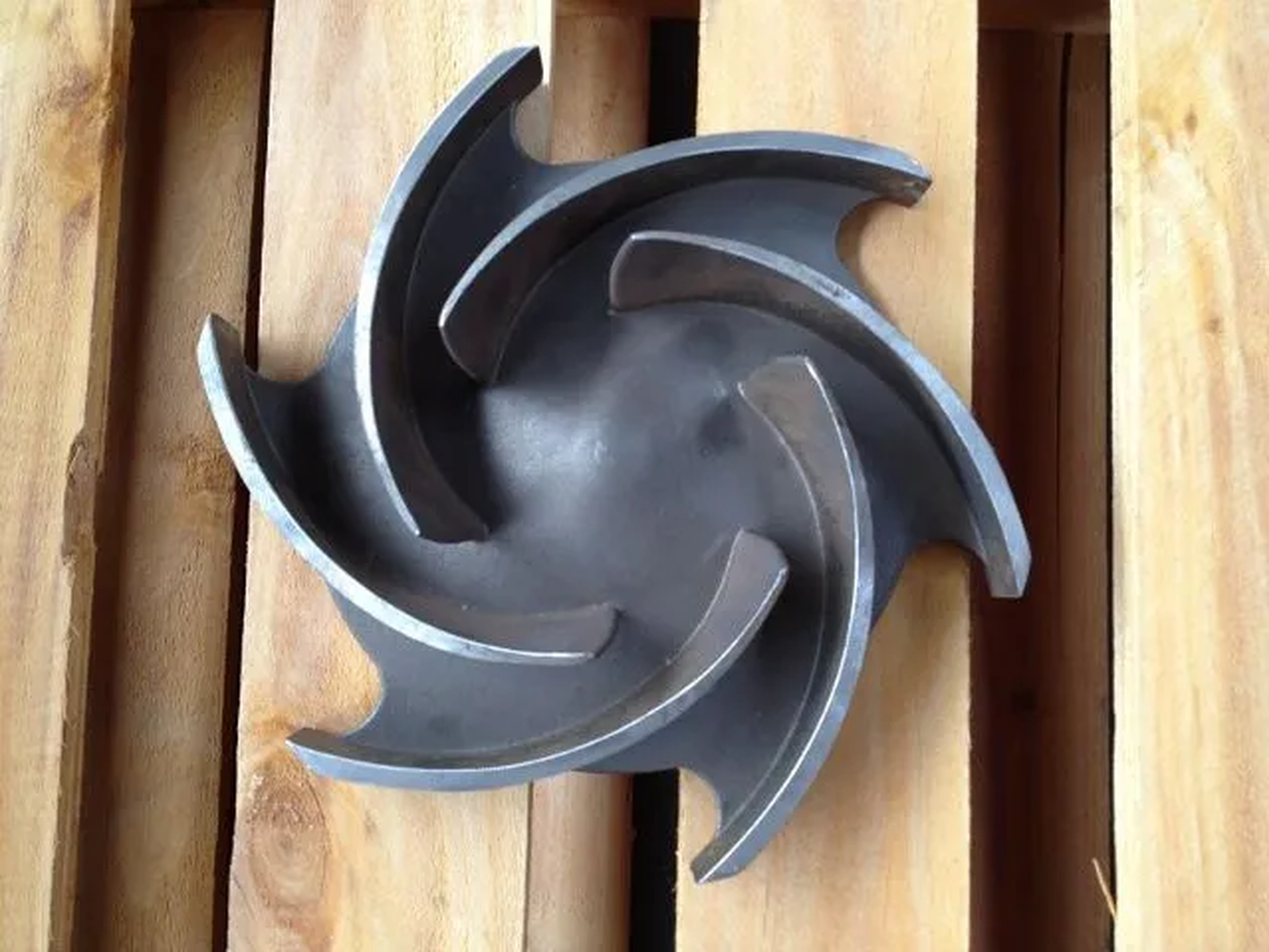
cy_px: 476
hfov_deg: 52.6
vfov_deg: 40.7
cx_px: 634
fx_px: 1283
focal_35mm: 35
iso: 64
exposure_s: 1/20
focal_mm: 4.28
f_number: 2.4
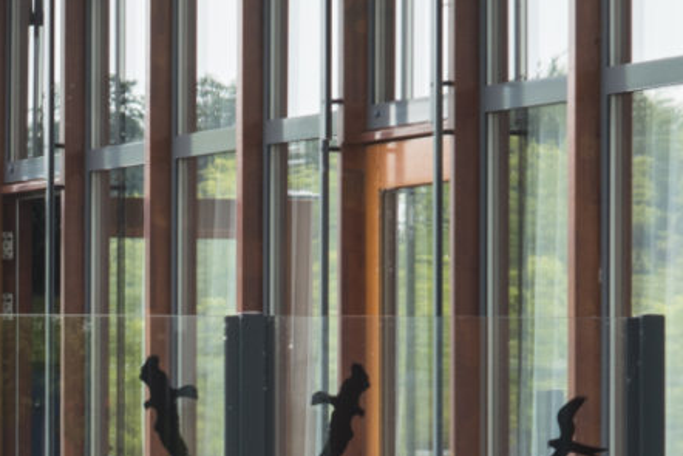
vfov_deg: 3.0
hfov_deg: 4.4
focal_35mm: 461
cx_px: -271
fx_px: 8749
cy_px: 465
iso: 160
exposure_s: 1/250
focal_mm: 85
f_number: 7.1
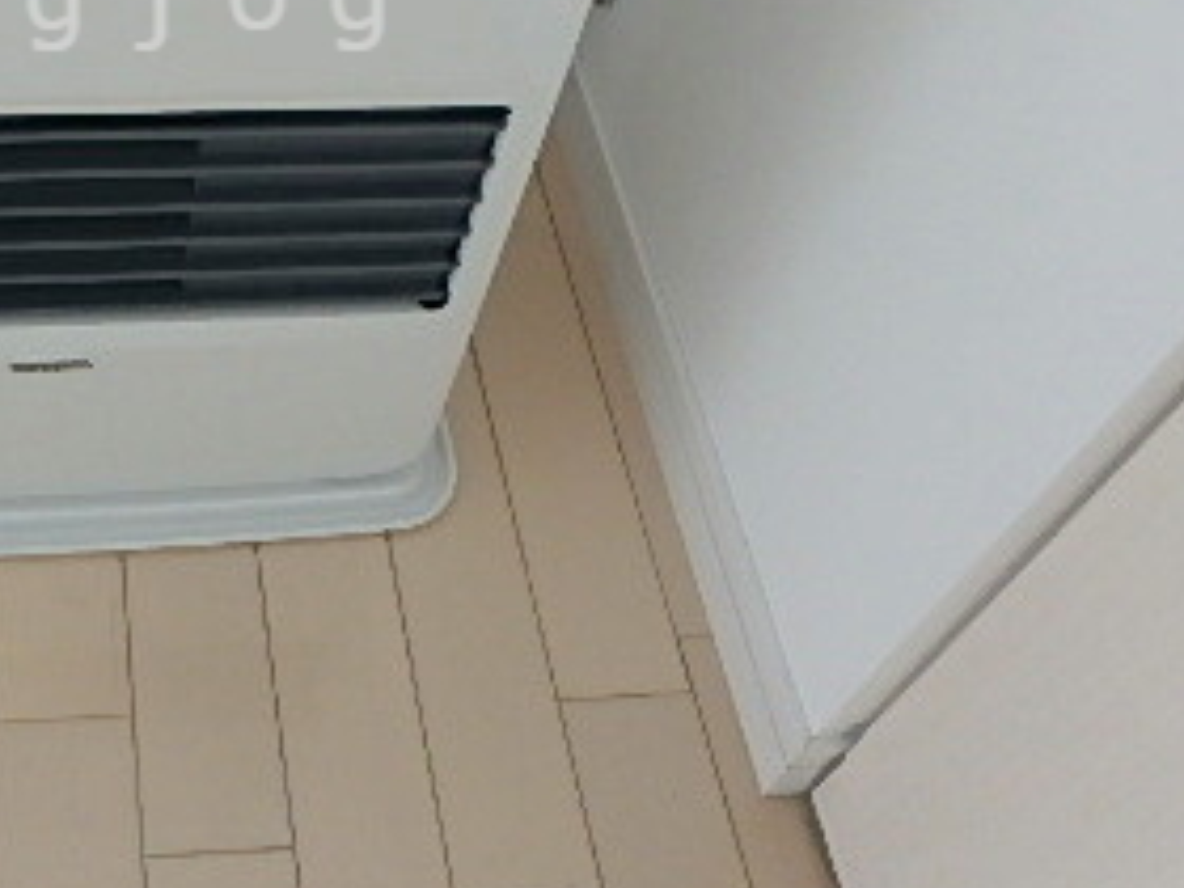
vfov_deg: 28.4
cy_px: 0
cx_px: 118
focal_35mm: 48
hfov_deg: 37.1
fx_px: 1642
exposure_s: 1/40
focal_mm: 3.7
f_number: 3.5
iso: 200
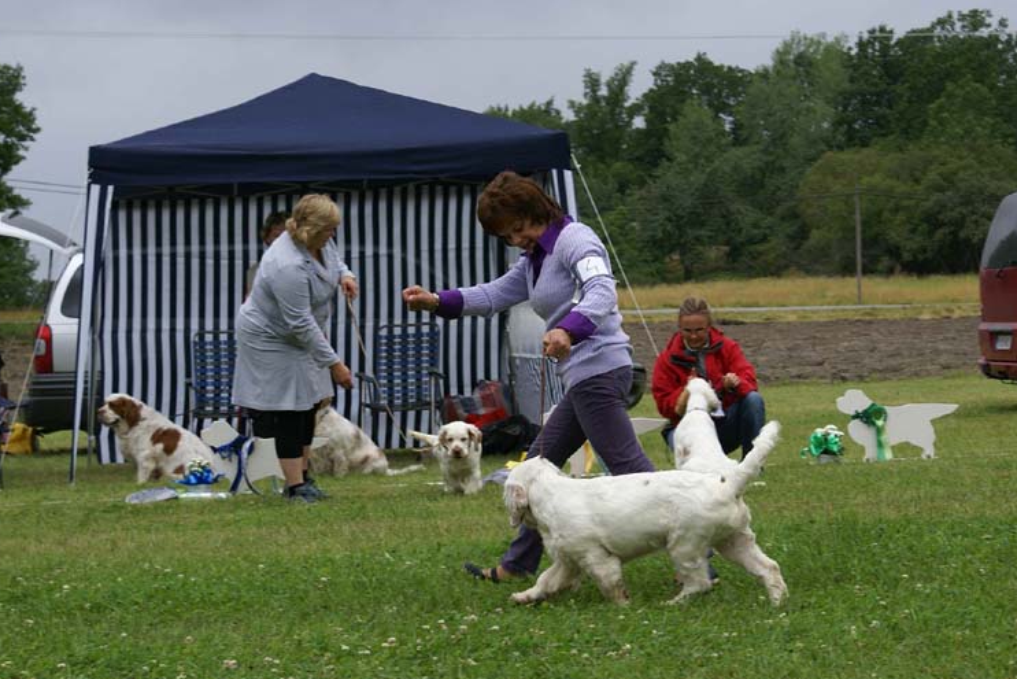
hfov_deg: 21.0
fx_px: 2741
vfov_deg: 14.1
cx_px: 526
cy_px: 363
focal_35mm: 97
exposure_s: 1/160
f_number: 8
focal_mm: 60
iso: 100
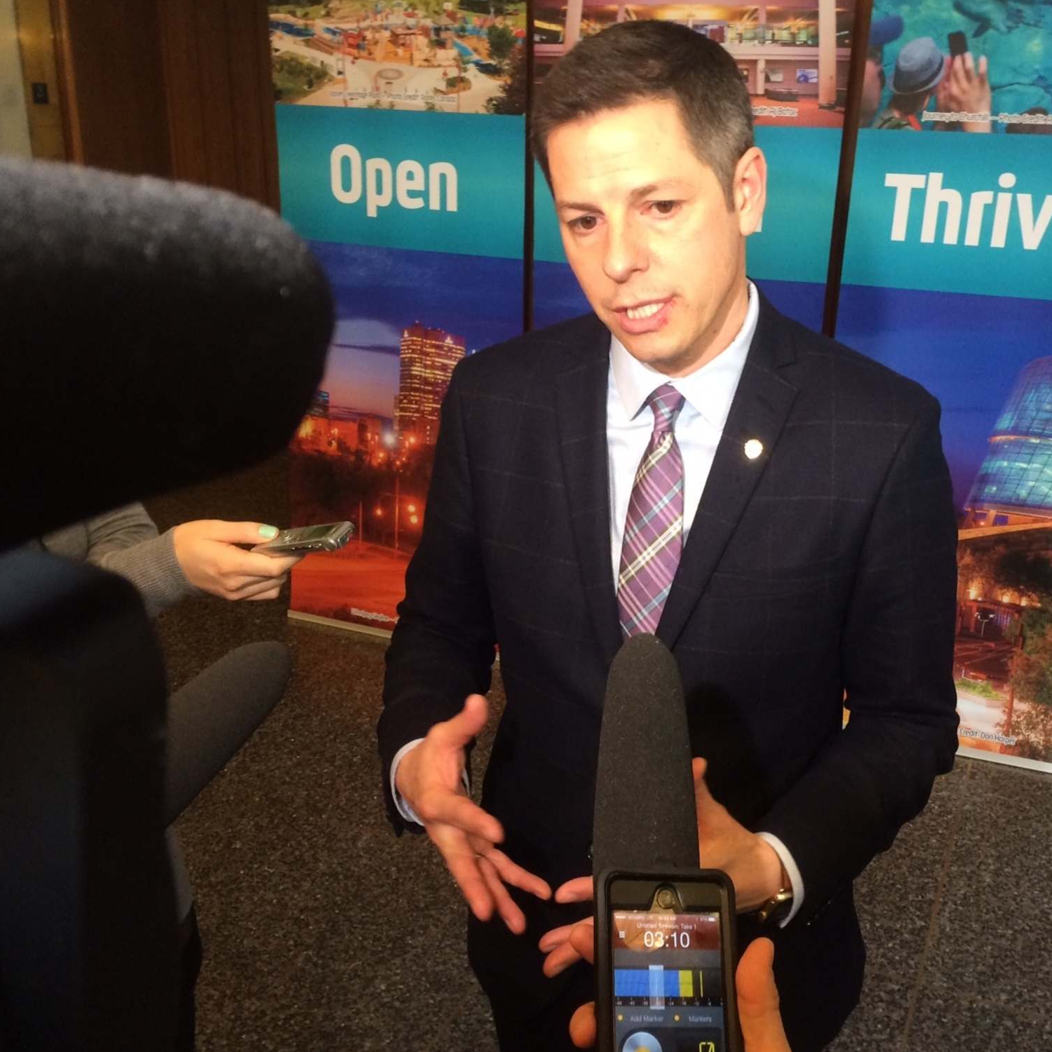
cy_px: 523
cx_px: 616
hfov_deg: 47.0
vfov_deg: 47.2
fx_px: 1203
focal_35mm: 35
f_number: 2.2
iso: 50
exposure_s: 1/30
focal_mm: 4.15
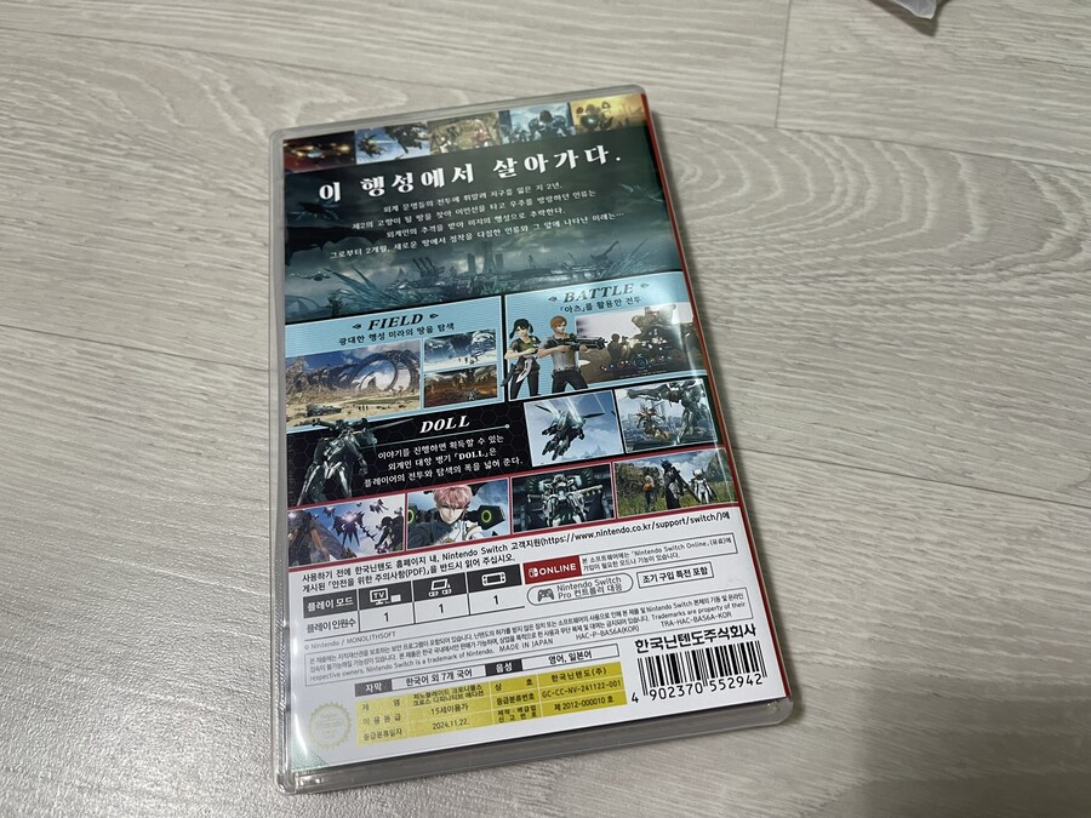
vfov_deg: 54.9
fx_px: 788
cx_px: 546
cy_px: 409
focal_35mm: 25
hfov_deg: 69.4
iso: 125
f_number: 1.6
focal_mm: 5.1
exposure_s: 1/94
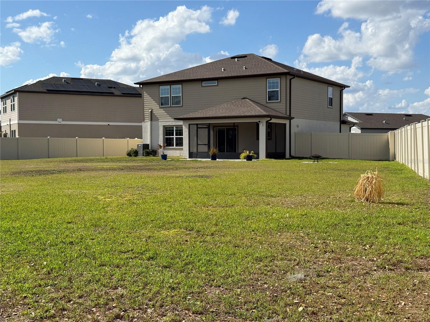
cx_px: 215
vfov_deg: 30.3
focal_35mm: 48
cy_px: 161
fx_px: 596
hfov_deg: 39.7
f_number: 1.78
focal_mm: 6.76
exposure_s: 1/6024
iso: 64
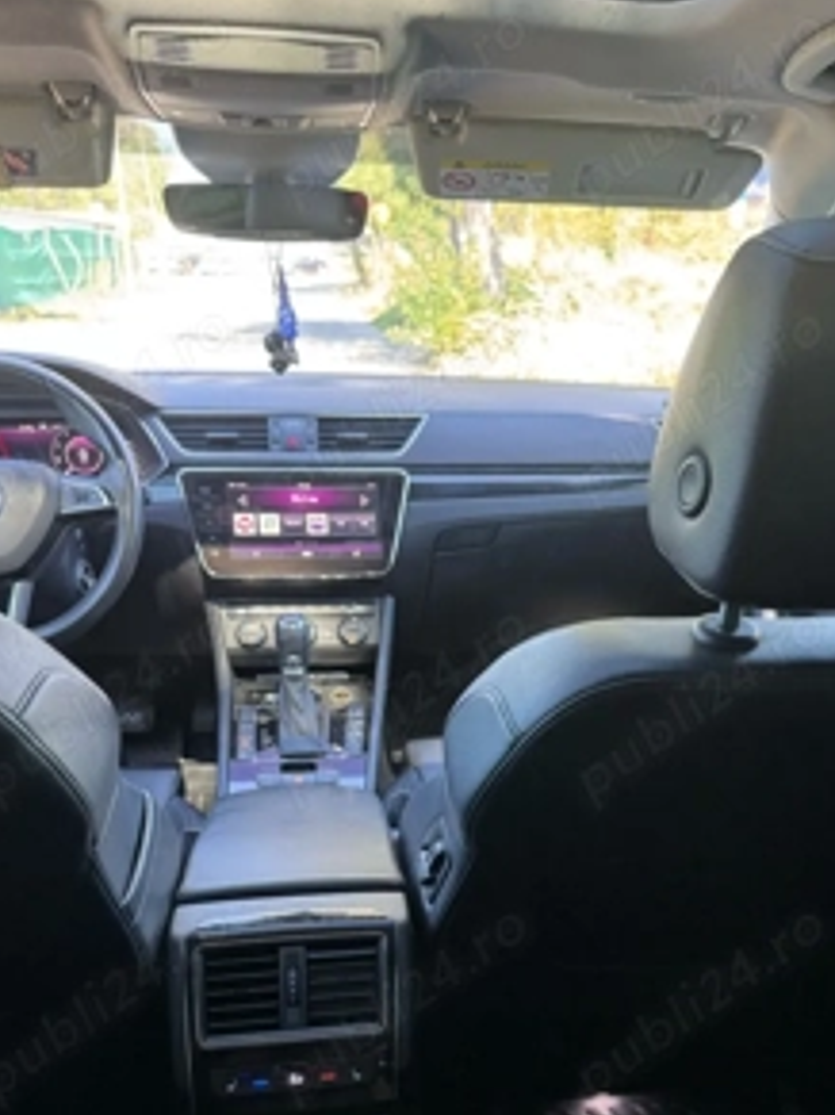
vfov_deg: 54.2
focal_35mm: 33
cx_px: 479
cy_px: 751
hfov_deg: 42.8
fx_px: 1062
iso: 200
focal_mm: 6.76
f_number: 1.78
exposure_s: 1/78
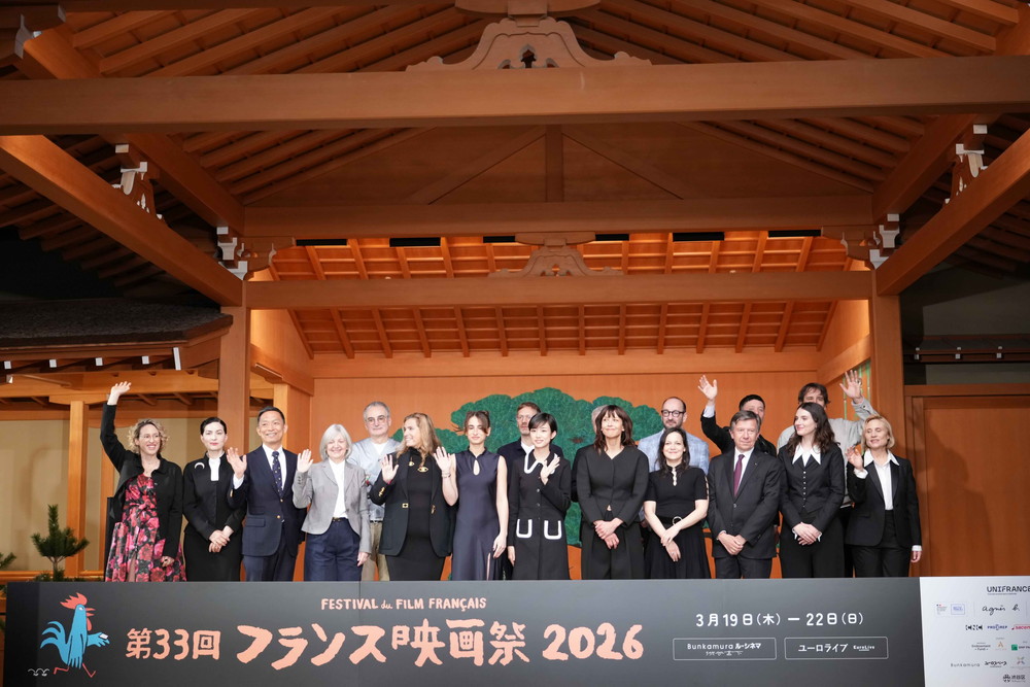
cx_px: 515
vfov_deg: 28.1
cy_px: 344
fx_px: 1373
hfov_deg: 41.1
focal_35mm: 48
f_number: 4
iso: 2000
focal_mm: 48
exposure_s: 1/400
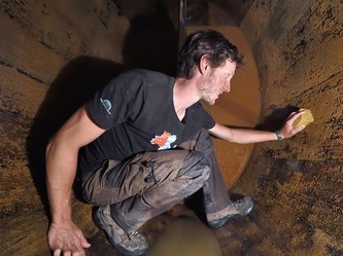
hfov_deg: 90.6
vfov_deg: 74.4
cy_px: 141
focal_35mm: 17
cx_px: 195
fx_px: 168
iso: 3200
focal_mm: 14
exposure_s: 1/6
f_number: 4.5
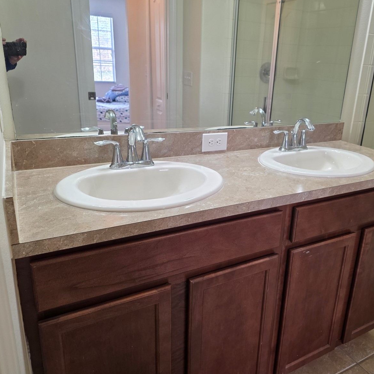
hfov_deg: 56.7
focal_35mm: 28
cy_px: 183
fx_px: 342
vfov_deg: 57.3
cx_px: 230
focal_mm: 6.25
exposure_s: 1/120
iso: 160
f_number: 1.7
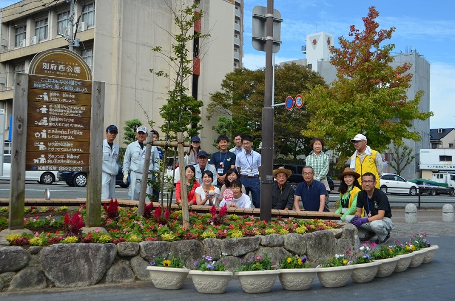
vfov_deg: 34.0
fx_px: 492
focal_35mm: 39
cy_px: 150
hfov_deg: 49.7
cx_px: 228
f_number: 8
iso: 100
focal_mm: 26
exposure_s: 1/250
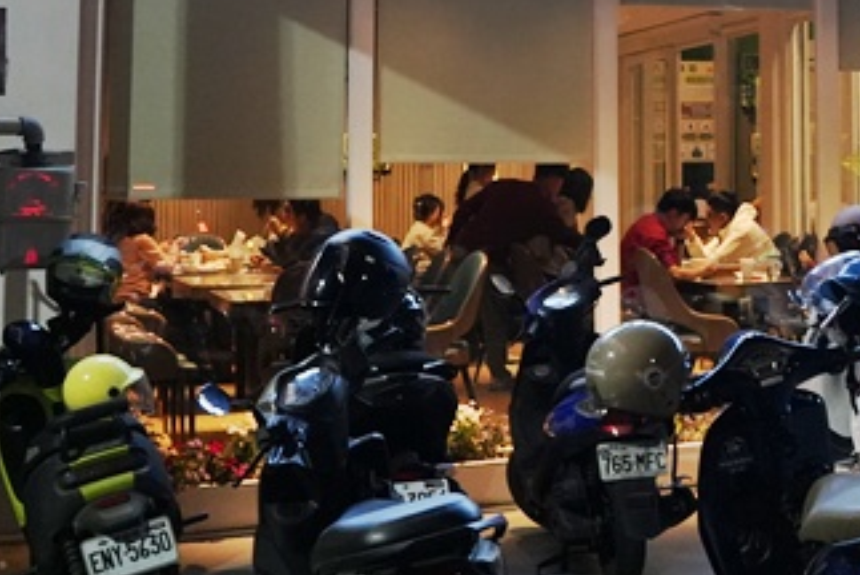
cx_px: 1022
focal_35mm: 76
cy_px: -39
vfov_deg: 17.4
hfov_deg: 24.3
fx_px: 1817
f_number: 5.6
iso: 3200
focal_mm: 24
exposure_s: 1/125
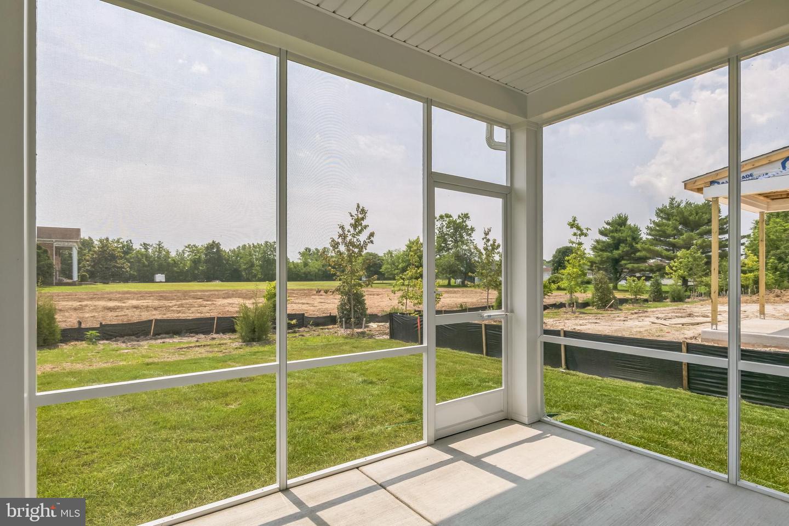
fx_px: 372
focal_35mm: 17
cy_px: 263
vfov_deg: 70.4
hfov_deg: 93.3
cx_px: 394
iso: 320
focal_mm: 17
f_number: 10
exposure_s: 1/500
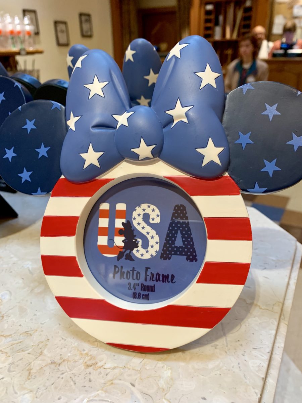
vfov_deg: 67.3
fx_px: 302
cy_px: 202
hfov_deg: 53.1
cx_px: 151
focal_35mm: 26
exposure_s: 1/60
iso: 160
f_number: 1.8
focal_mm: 4.25
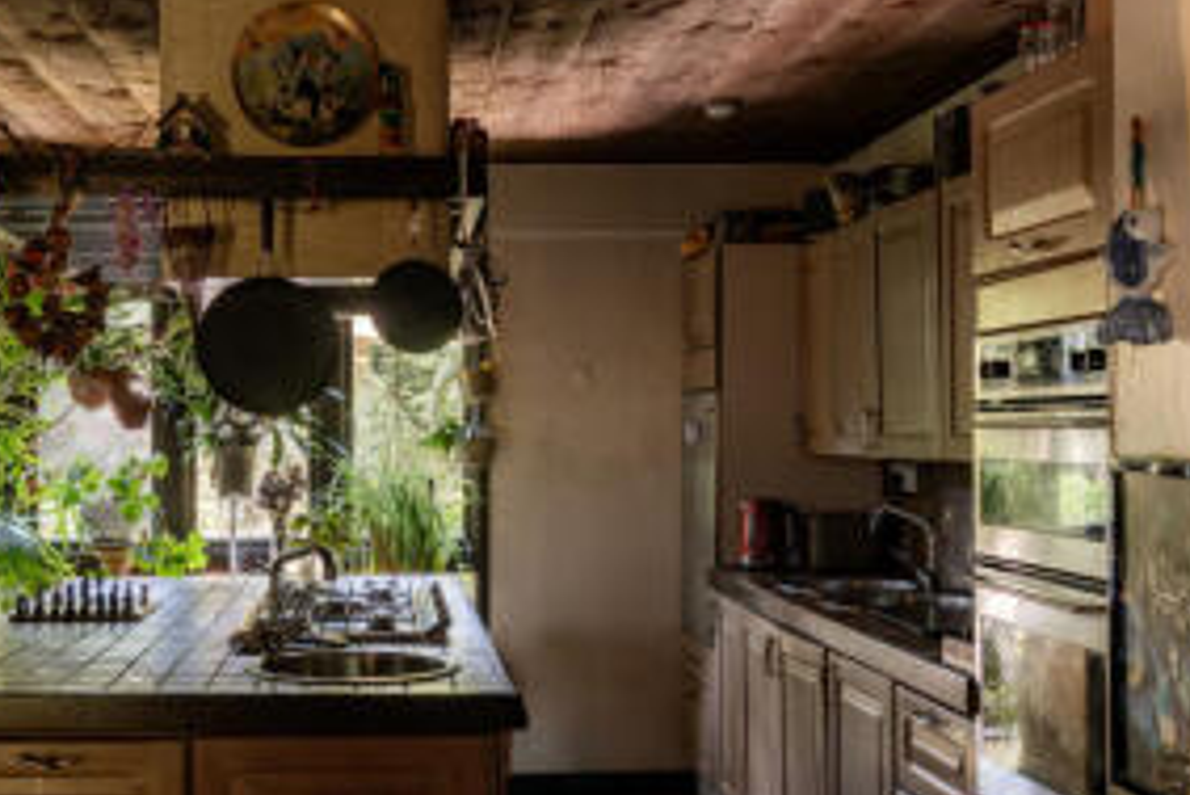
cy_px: 440
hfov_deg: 41.6
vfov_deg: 28.7
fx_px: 1554
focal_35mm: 47
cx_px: 437
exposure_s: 1/25
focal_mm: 28
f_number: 5.6
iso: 200
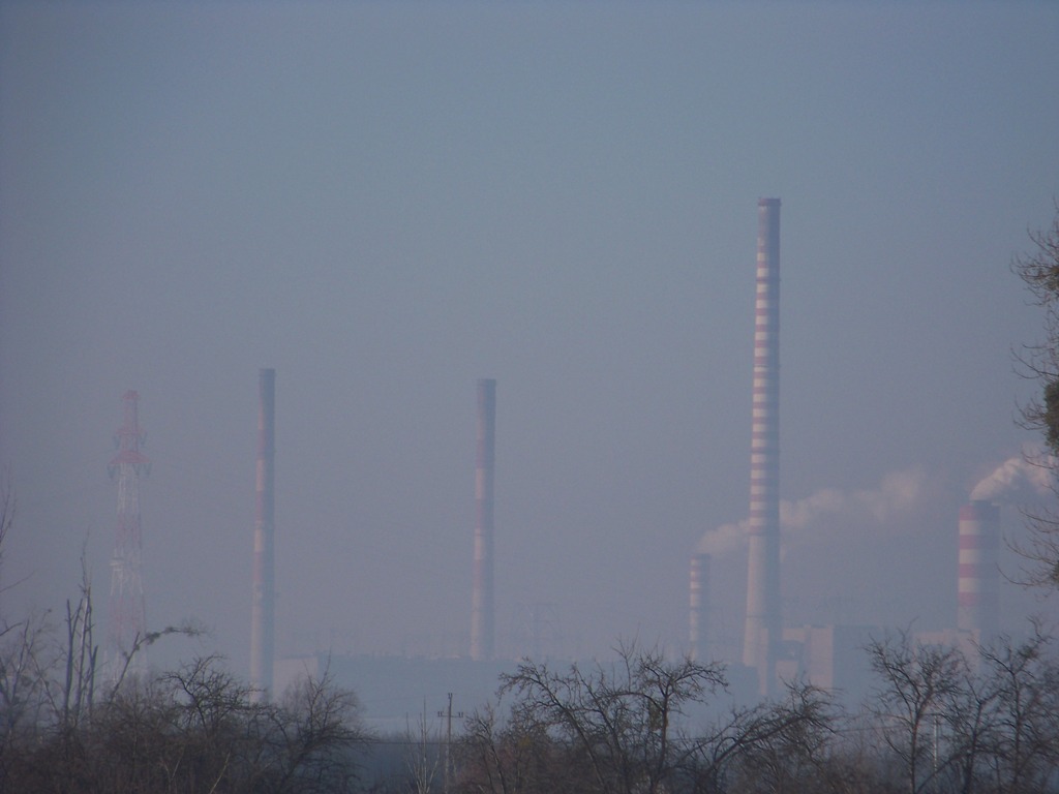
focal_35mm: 432
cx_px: 530
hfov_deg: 4.6
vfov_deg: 3.4
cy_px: 397
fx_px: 13216
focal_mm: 70.2
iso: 64
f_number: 4.8
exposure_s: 1/1000
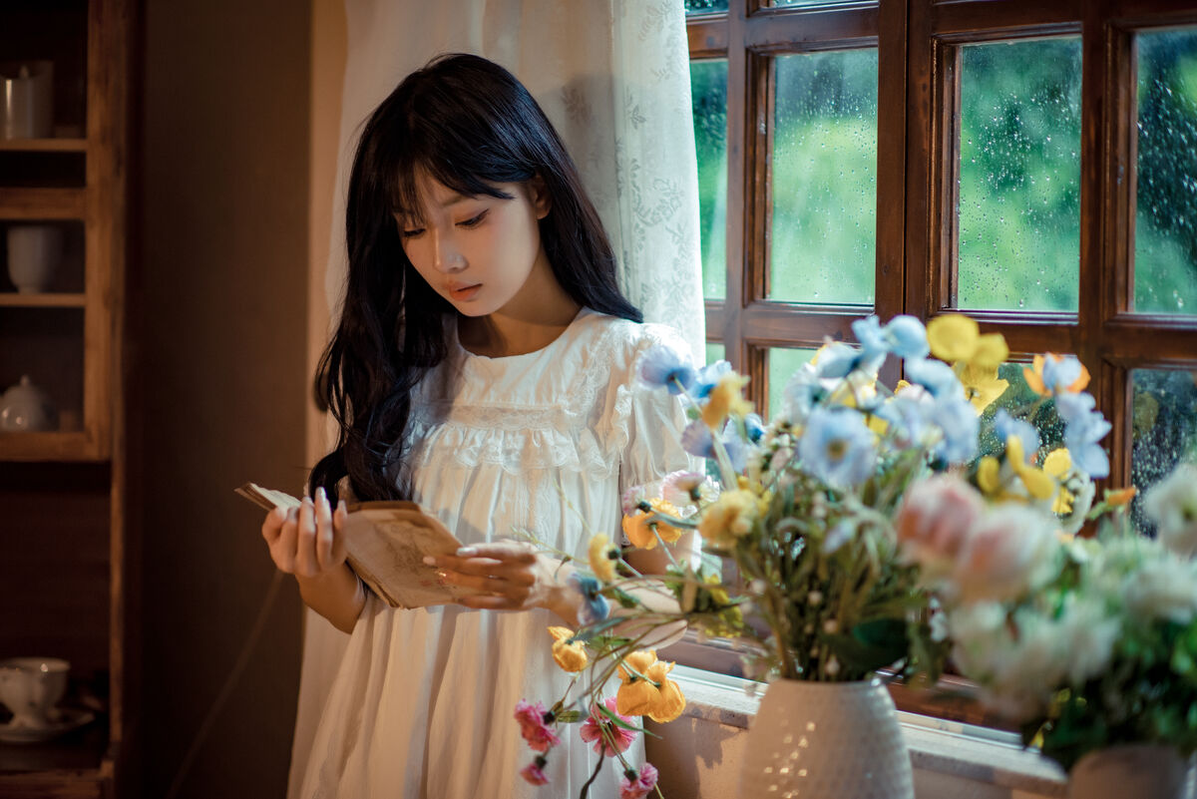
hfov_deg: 23.9
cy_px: 400
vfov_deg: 16.1
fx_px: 2827
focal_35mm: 85
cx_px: 598
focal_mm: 85
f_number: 1.4
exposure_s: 1/500
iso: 400
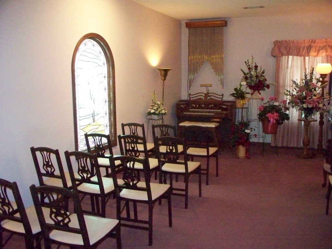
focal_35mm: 36
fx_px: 345
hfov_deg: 51.4
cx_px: 166
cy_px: 124
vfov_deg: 39.7
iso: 1600
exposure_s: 1/125
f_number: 2.8
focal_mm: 7.54
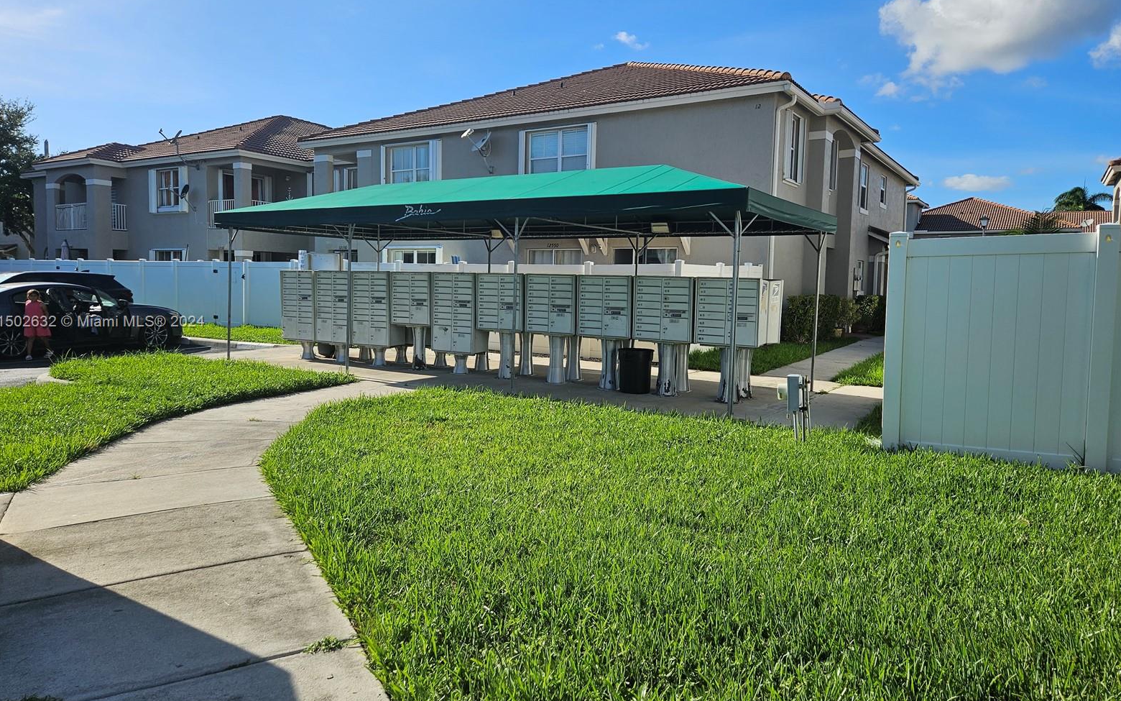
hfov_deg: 72.5
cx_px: 550
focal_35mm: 25
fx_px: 764
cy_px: 323
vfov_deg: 49.2
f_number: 1.8
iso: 25
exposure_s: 1/2005
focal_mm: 5.4
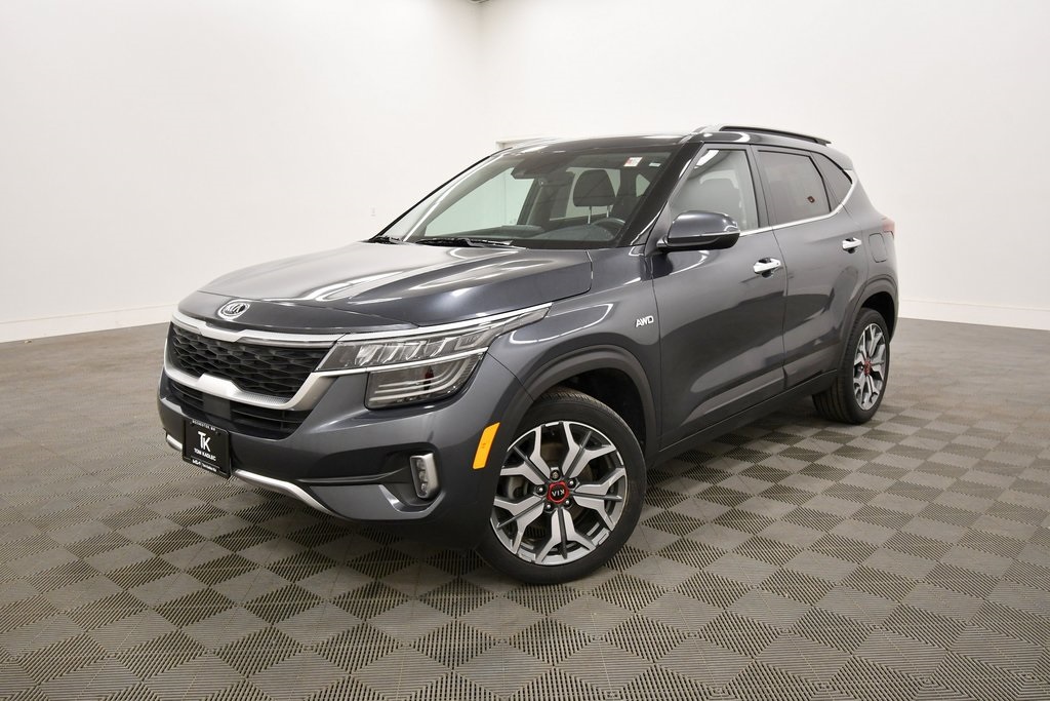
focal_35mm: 28
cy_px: 350
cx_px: 525
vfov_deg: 46.4
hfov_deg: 65.5
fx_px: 817
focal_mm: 19
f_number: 5.6
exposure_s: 1/125
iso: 1000
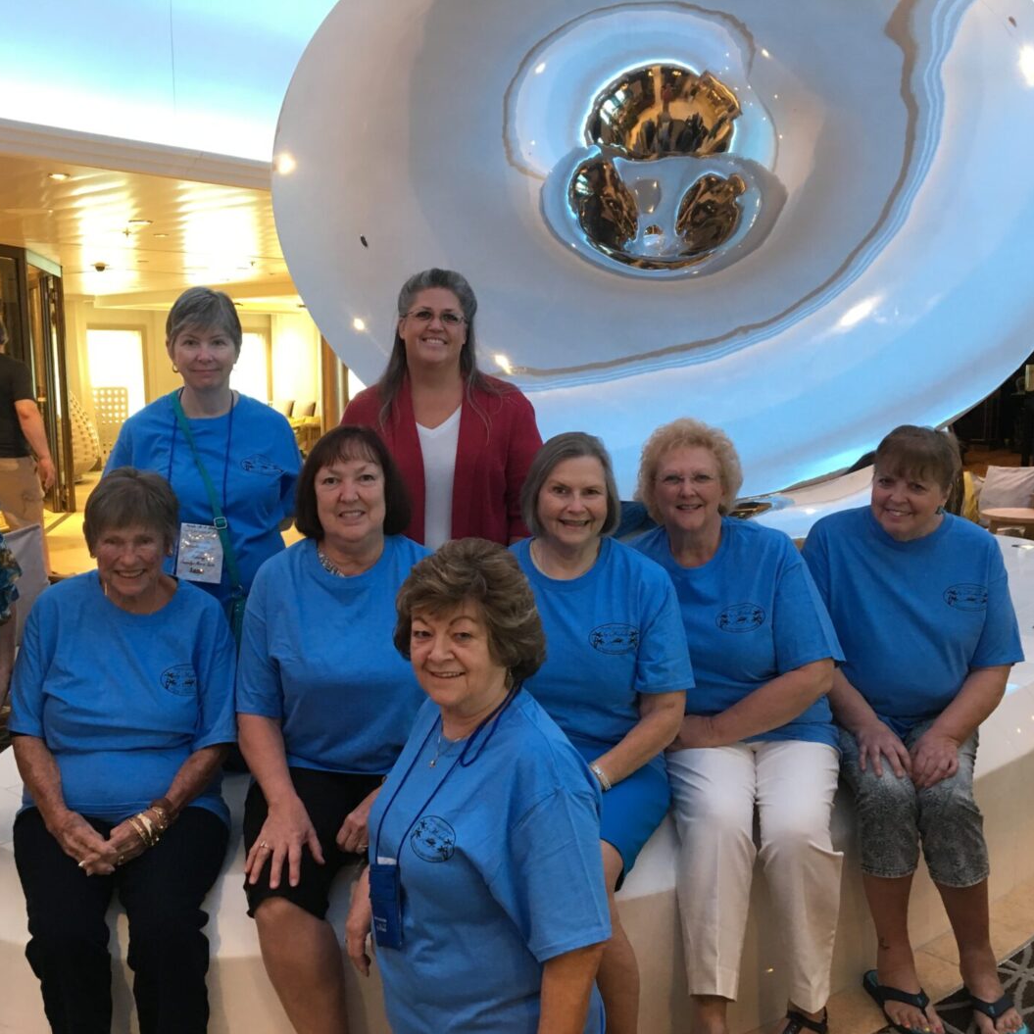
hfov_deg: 47.1
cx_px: 439
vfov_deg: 47.2
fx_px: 1183
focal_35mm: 35
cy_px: 528
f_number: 2.2
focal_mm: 4.15
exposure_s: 1/30
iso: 100
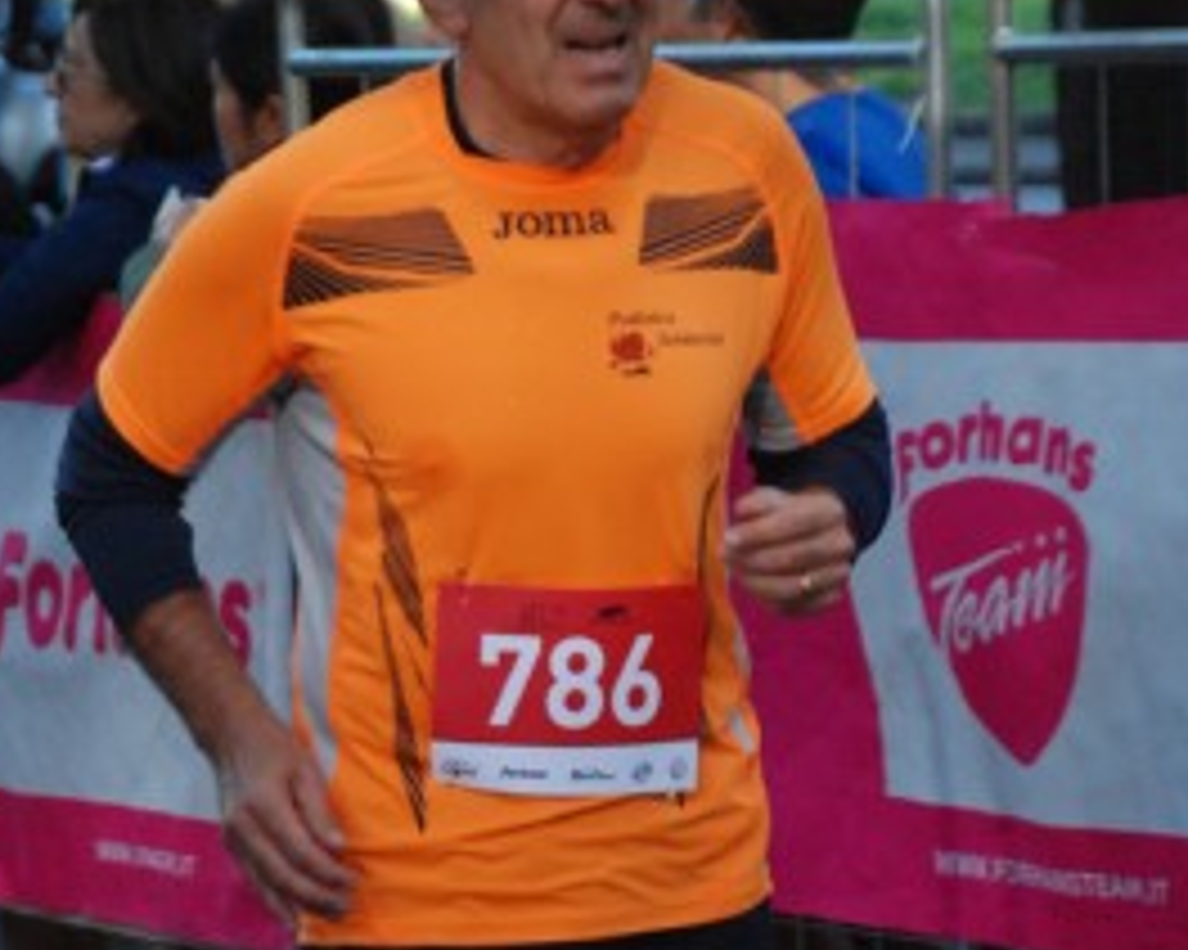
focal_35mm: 273
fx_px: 9598
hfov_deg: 7.1
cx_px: 551
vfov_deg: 5.7
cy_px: 689
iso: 1000
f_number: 5.6
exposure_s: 1/400
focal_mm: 85
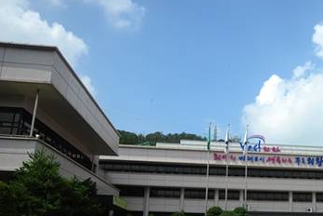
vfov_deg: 33.1
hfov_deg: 45.7
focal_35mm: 40
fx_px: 359
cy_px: 146
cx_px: 263
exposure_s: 1/125
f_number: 13
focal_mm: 24
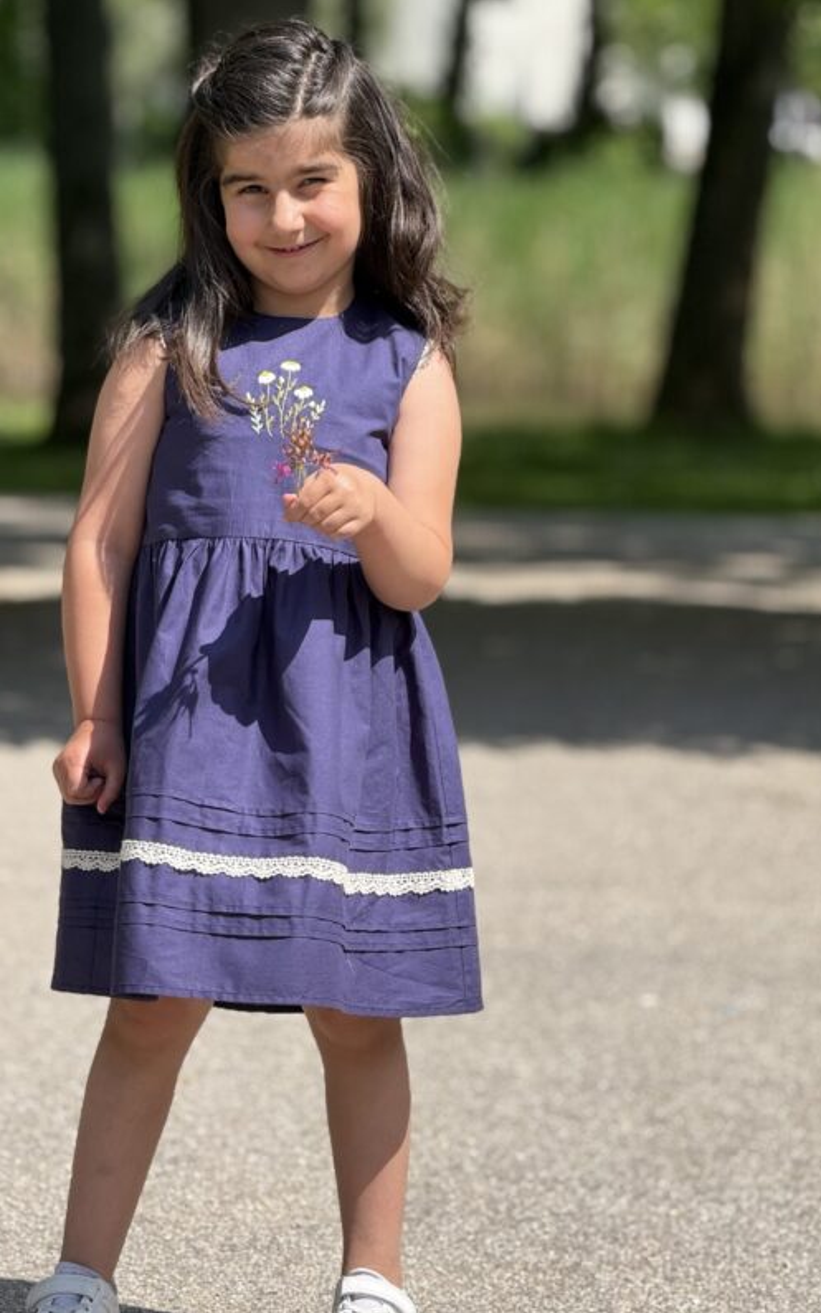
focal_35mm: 128
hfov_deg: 10.2
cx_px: 377
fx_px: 4582
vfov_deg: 16.3
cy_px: 654
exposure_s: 1/707
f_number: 2.8
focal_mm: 15.66
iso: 50
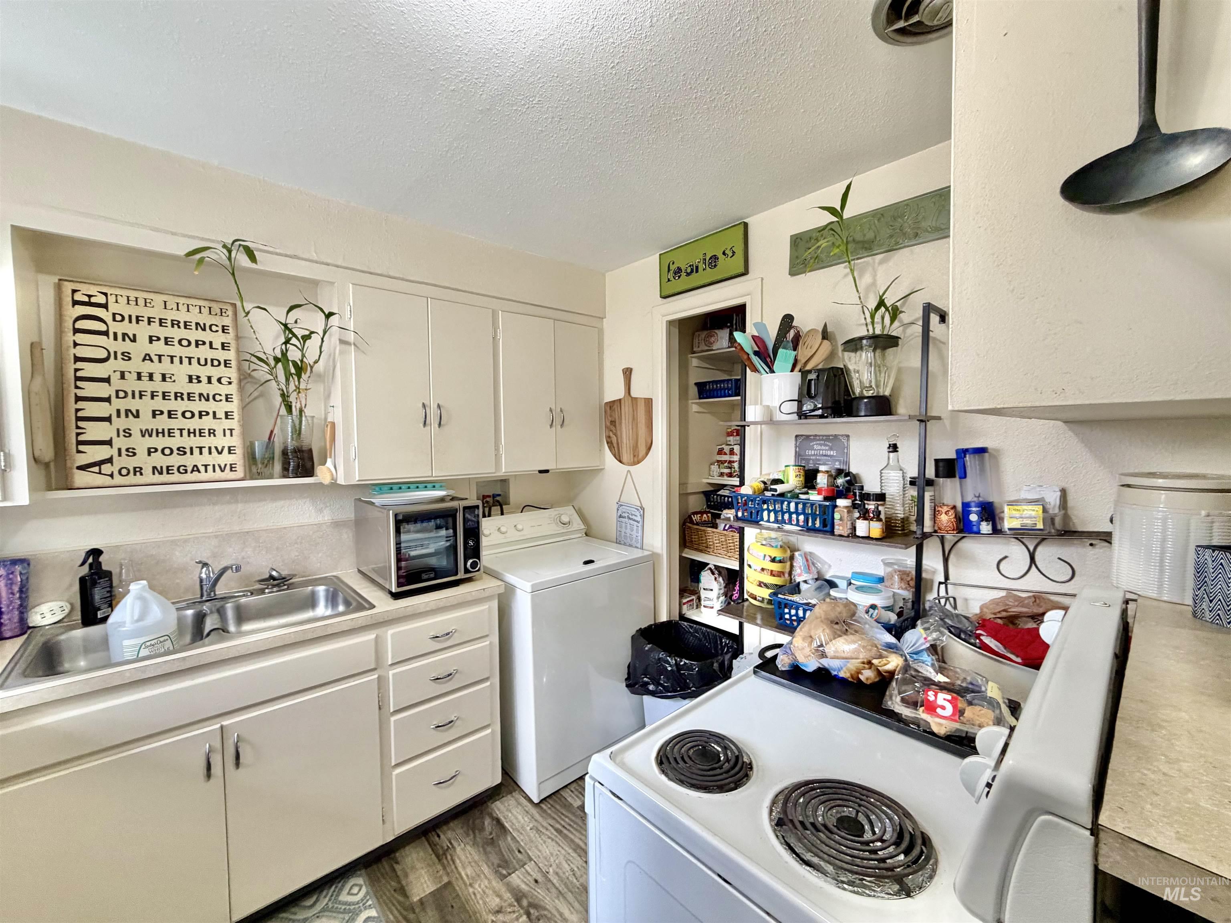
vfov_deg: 85.7
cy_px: 462
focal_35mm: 14
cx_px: 616
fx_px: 498
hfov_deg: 102.1
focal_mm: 2.22
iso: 250
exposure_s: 1/60
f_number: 2.2
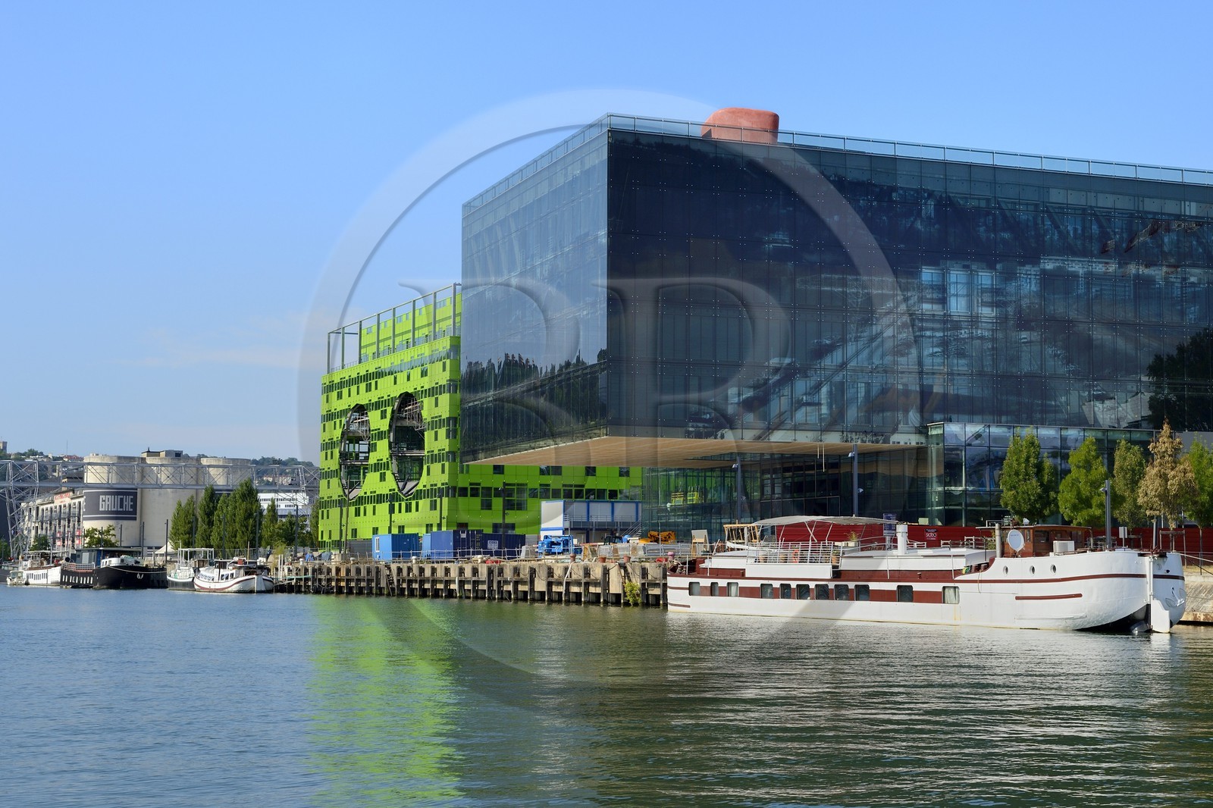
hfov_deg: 34.5
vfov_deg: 23.4
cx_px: 606
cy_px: 404
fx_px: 1954
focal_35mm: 58
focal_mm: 58
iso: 200
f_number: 10
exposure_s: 1/400
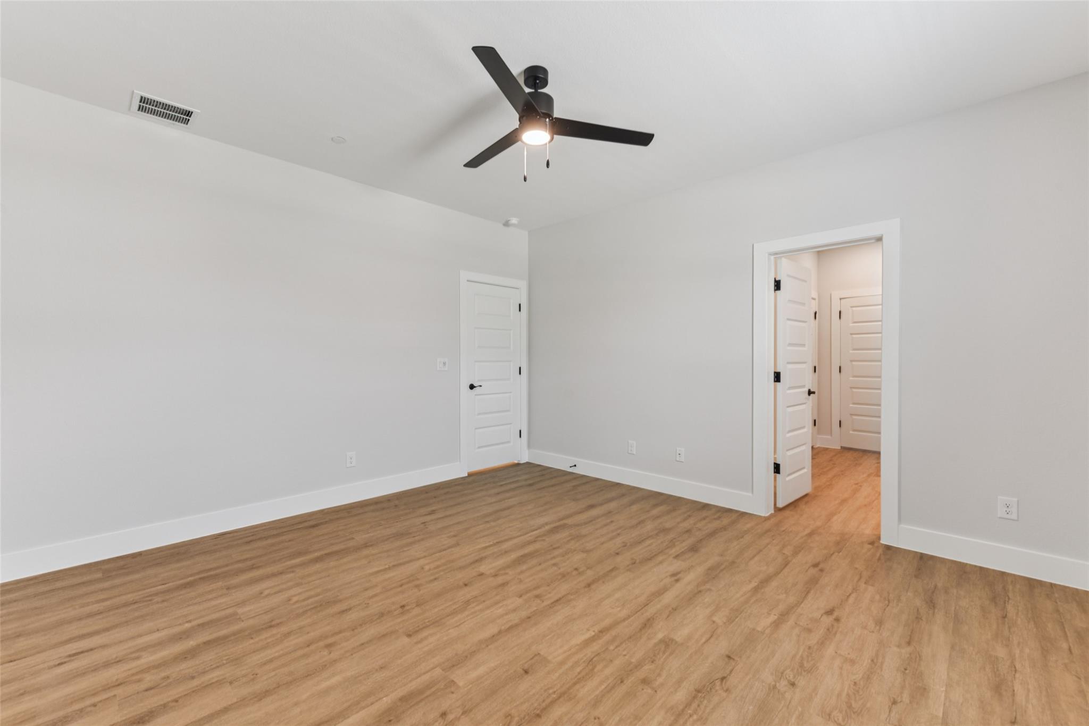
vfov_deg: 81.2
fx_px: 423
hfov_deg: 104.3
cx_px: 544
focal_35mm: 14
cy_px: 363
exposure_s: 1/8
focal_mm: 14
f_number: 8
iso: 180
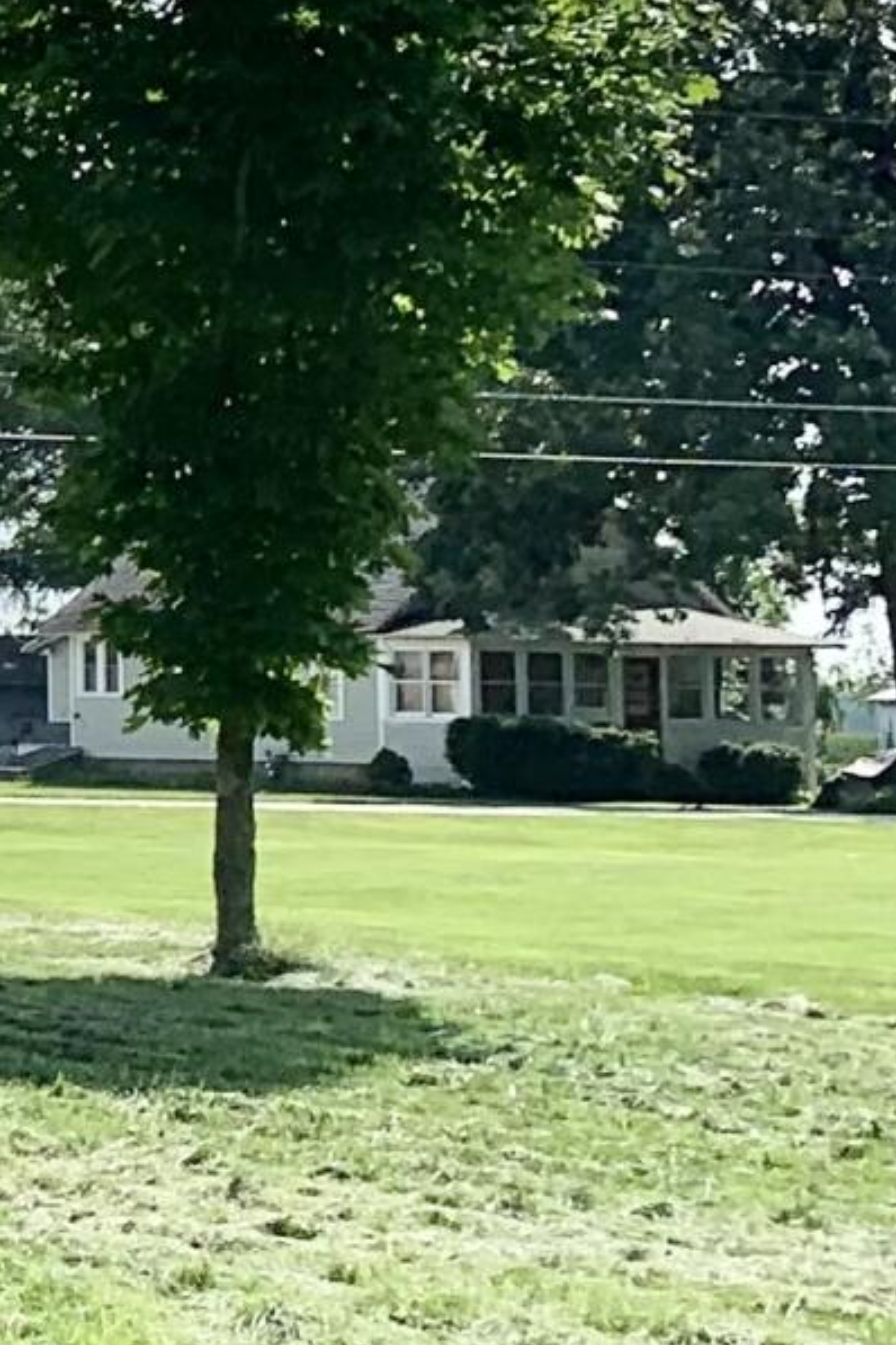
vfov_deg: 15.0
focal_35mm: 136
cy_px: 306
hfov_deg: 7.8
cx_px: -2285
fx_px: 5077
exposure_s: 1/2755
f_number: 1.8
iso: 25
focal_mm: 4.25
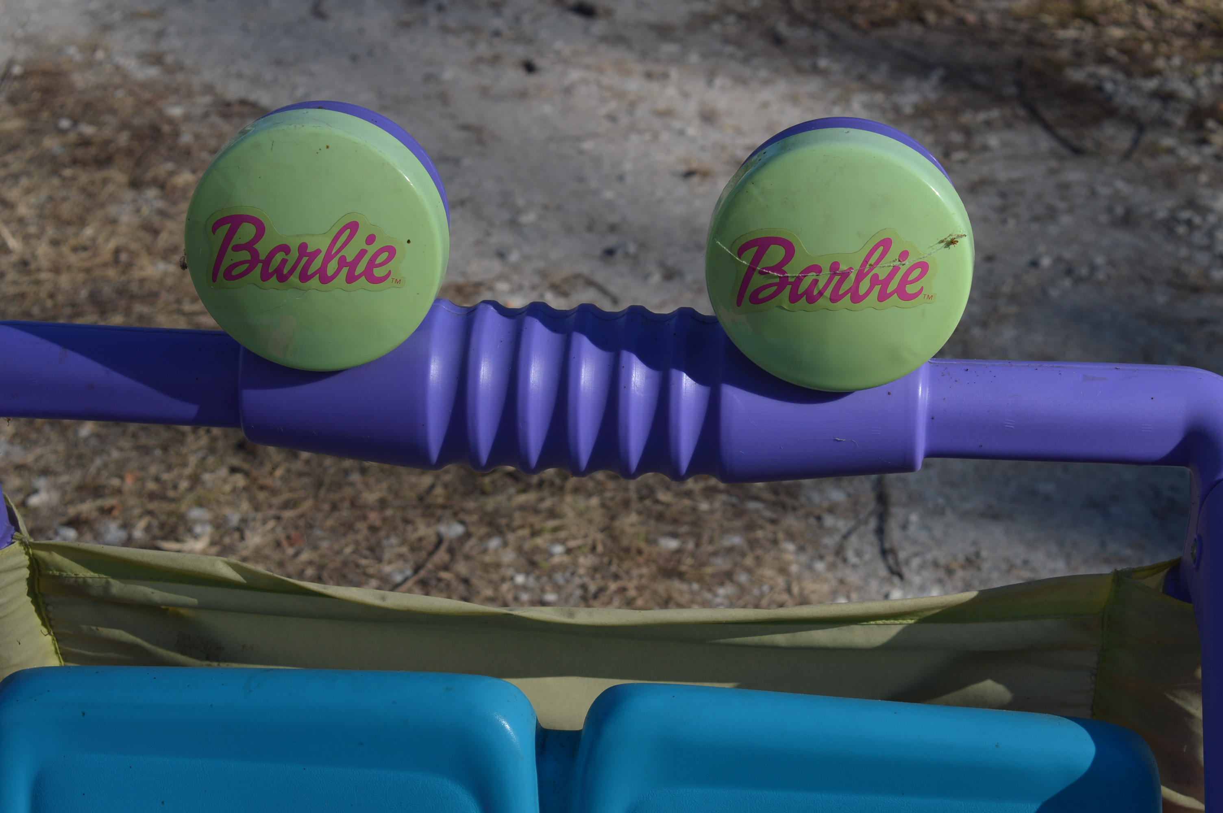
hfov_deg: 24.6
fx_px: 2800
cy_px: 406
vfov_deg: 16.5
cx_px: 612
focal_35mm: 82
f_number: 9
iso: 100
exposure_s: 1/320
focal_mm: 55
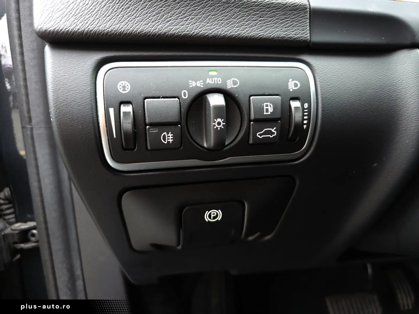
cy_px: 157
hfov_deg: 73.9
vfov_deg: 58.9
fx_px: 278
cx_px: 210
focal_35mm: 23
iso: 1600
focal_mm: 6.3
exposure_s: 1/50
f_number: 1.7
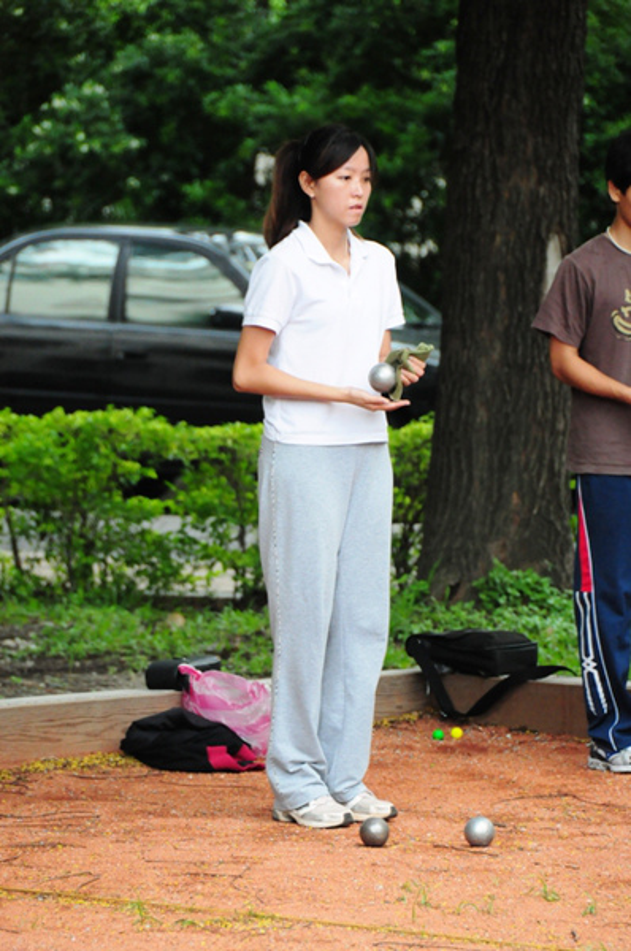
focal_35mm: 300
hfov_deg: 4.6
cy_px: 476
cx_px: 316
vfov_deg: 6.9
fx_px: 7914
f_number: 5.6
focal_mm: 200
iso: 1600
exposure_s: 1/640
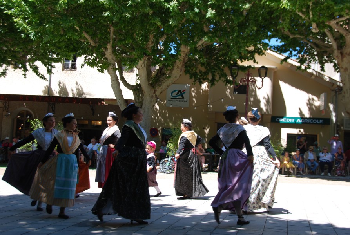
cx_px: 175
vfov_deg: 28.2
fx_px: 468
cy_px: 118
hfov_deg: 41.0
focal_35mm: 48
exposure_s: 1/160
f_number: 6.3
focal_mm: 32
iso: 100
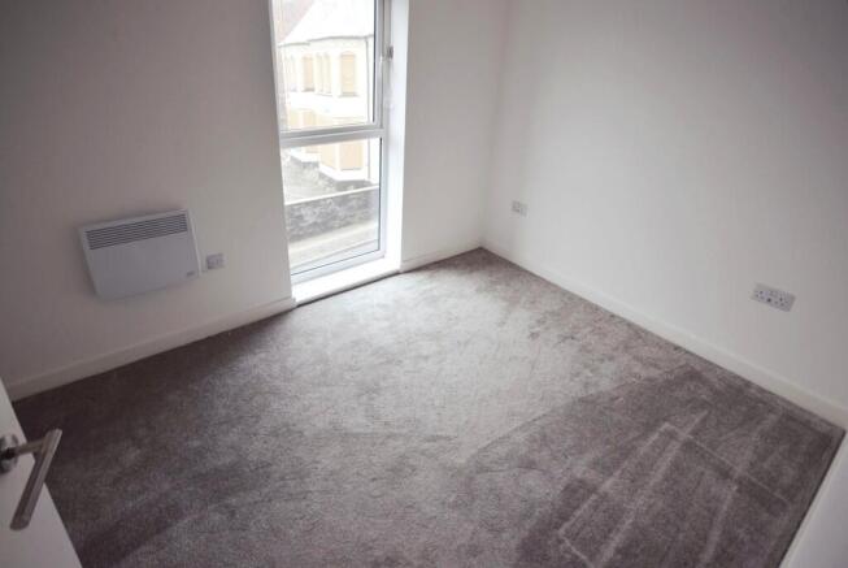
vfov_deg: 77.5
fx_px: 354
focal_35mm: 15
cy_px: 284
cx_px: 424
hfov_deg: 100.3
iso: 200
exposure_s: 1/80
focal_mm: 10
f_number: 4
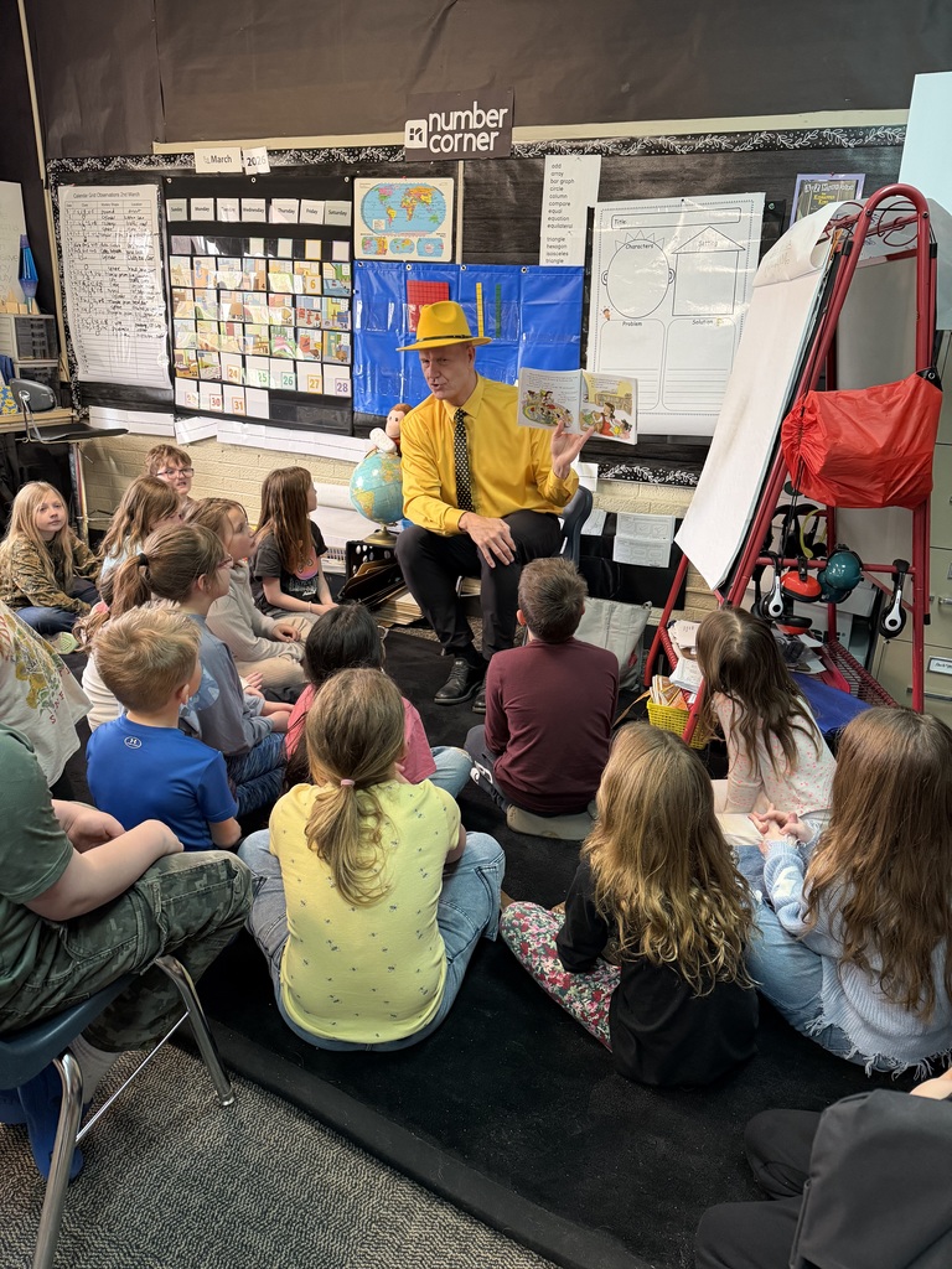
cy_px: 634
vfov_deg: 71.6
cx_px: 476
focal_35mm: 24
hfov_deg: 56.8
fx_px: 880
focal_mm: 6.76
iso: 320
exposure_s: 1/60
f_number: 1.78
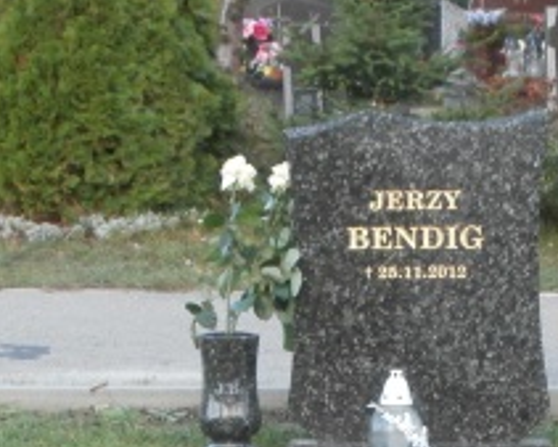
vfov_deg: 11.0
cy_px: 479
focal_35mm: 139
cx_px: 444
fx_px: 2297
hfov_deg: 13.8
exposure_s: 1/40
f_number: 4.2
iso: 160
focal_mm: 8.29
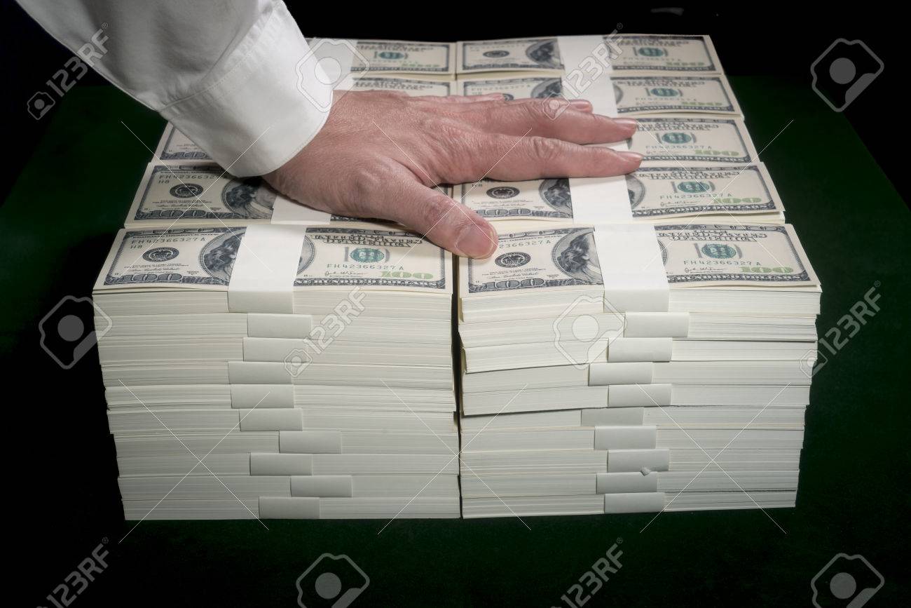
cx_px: 456
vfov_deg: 21.9
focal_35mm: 62
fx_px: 1569
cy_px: 304
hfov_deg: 32.4
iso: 100
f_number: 14
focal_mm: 62
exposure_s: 1/1.25
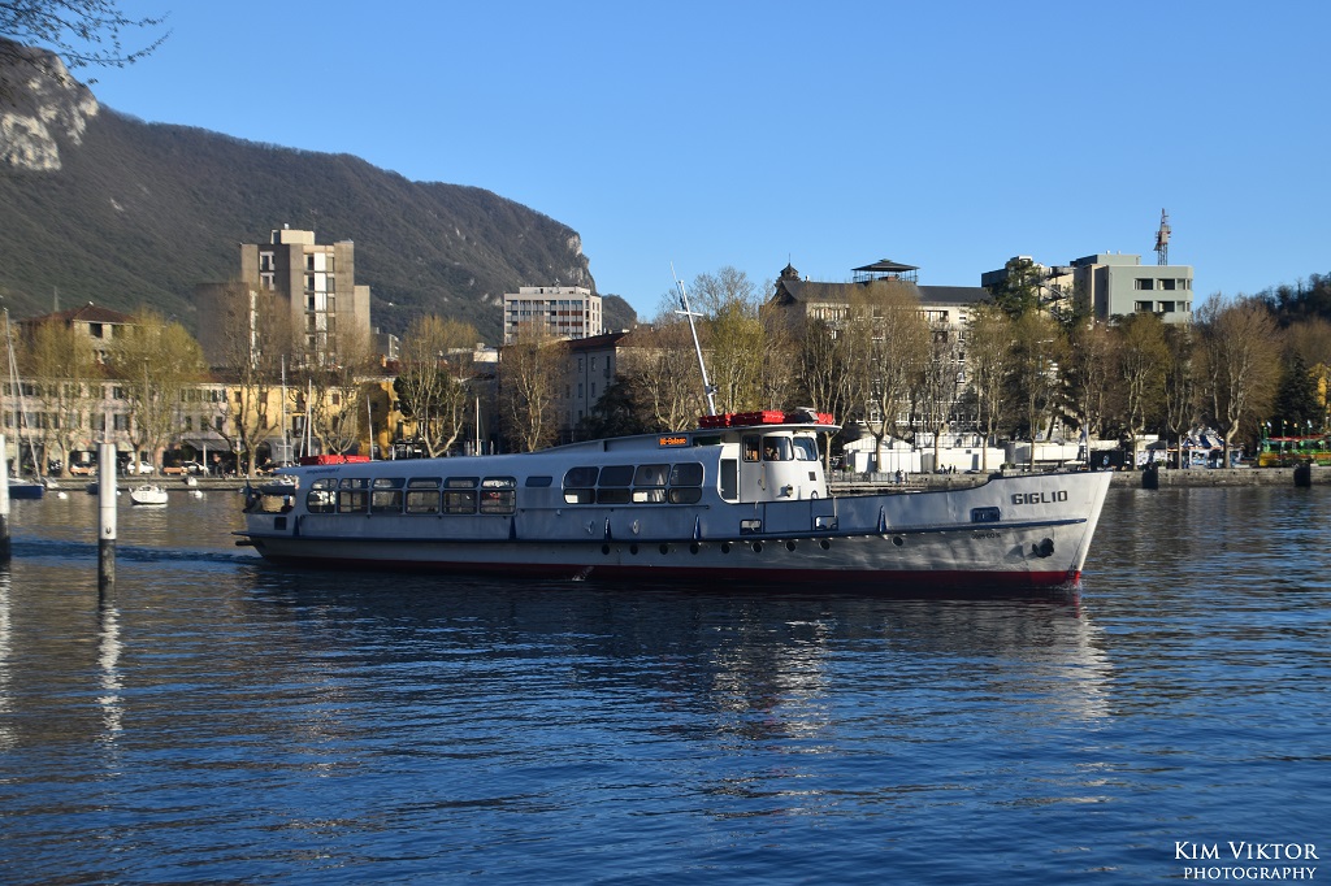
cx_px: 666
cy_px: 443
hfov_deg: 16.1
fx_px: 4712
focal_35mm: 128
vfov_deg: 10.7
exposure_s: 1/400
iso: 200
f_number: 10
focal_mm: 85
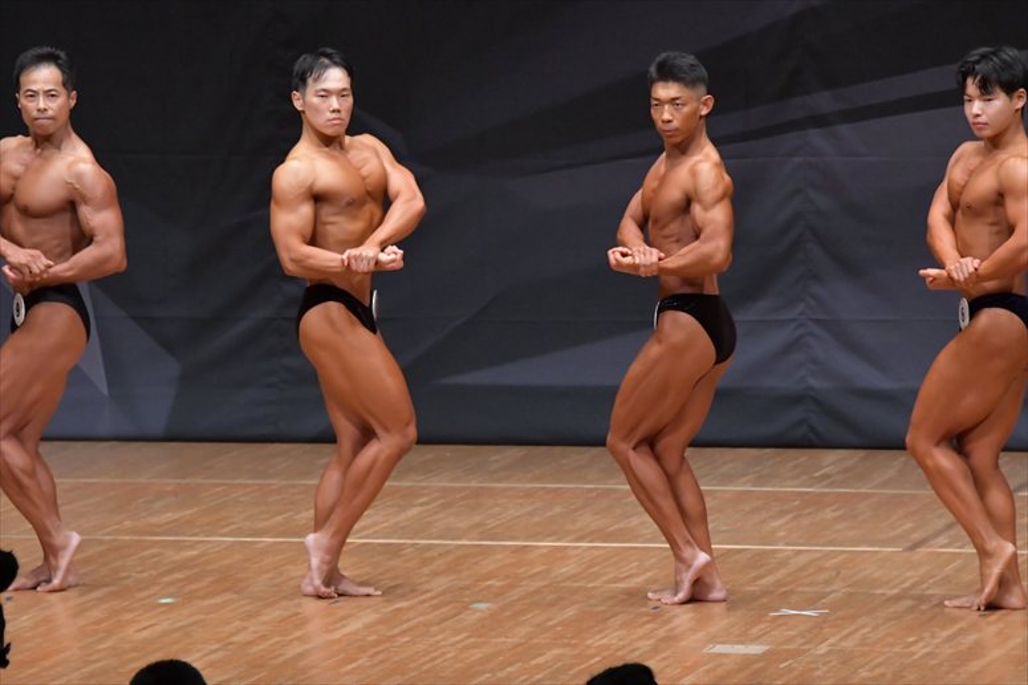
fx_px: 7706
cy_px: 342
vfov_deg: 5.1
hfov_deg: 7.6
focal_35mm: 270
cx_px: 514
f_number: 5.6
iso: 6400
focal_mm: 180
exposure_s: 1/400
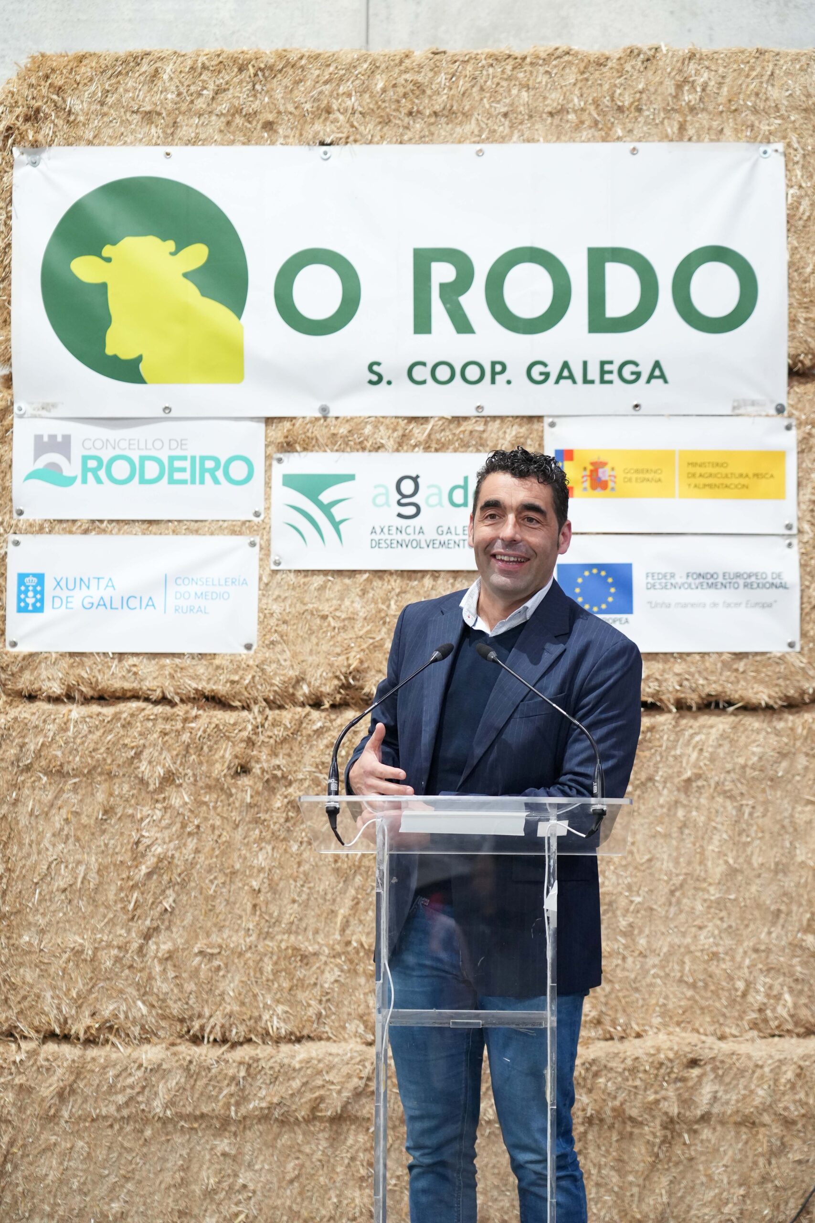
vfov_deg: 30.5
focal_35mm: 66
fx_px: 2241
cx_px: 408
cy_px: 612
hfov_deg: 20.6
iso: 4000
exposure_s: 1/100
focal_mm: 66
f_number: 4
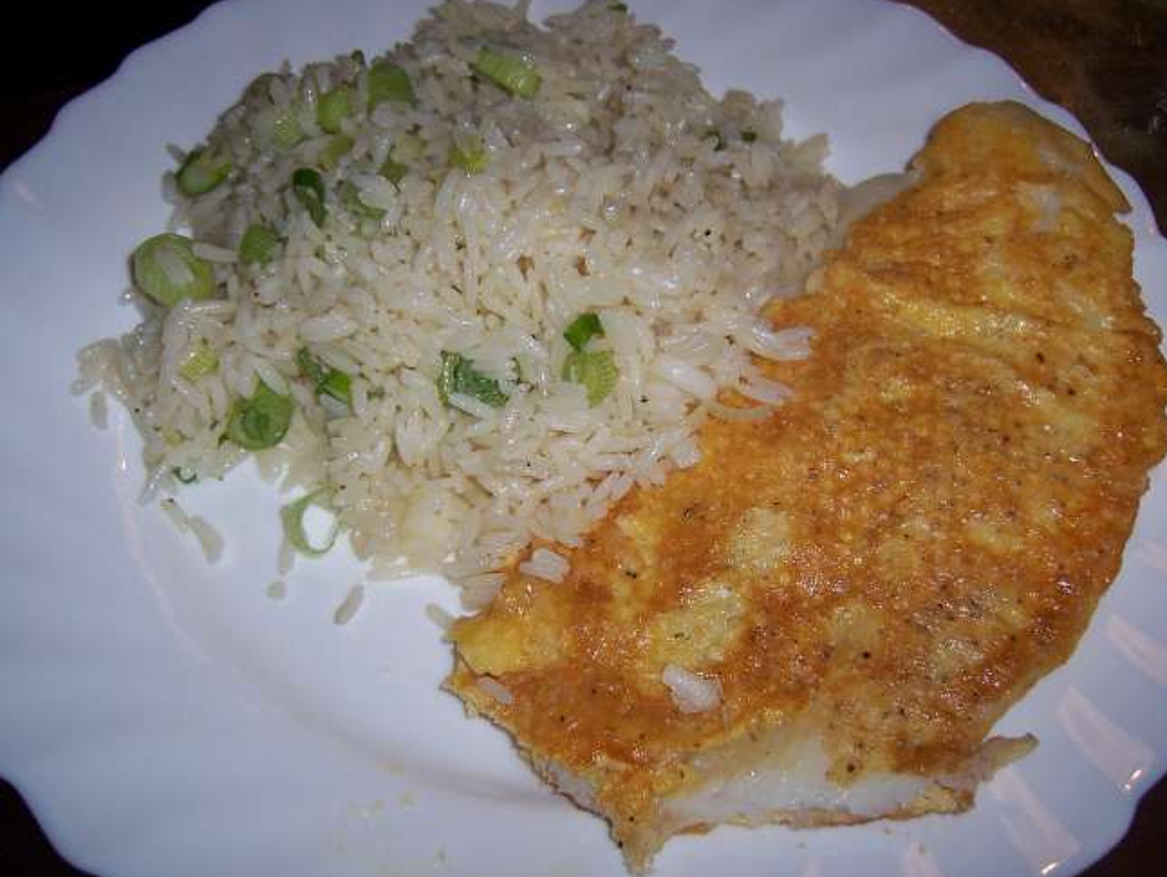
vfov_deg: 36.8
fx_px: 1315
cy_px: 435
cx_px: 603
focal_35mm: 39
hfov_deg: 47.8
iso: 80
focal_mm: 6.2
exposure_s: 1/60
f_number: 2.8
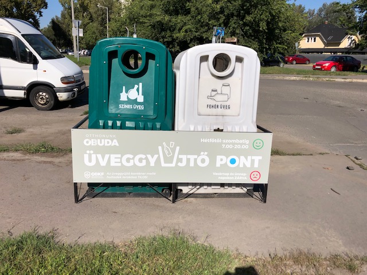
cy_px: 138
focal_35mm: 28
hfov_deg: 63.4
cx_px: 184
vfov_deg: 49.7
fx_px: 297
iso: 20
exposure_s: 1/5348
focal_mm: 3.99
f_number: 1.8
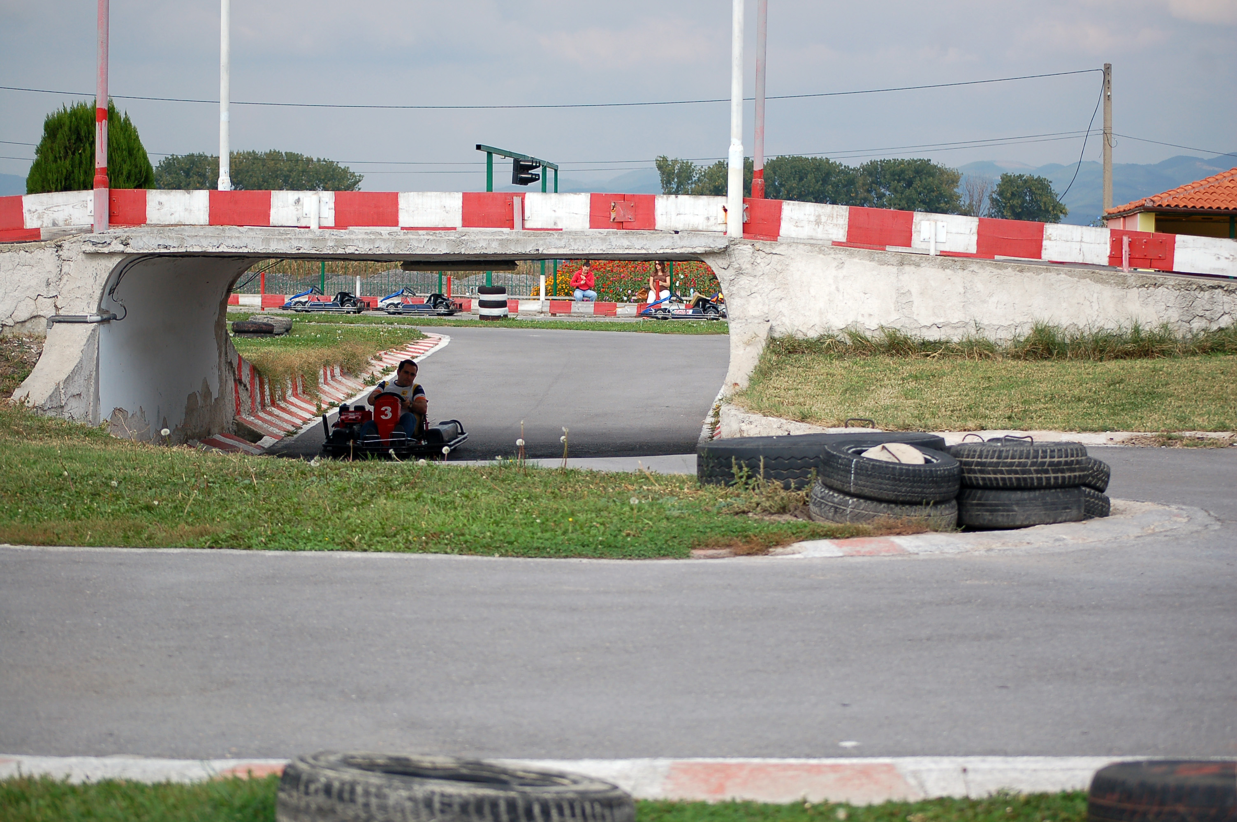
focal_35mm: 82
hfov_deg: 24.6
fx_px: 2832
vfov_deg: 16.5
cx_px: 618
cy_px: 411
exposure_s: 1/1000
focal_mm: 55
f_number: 4
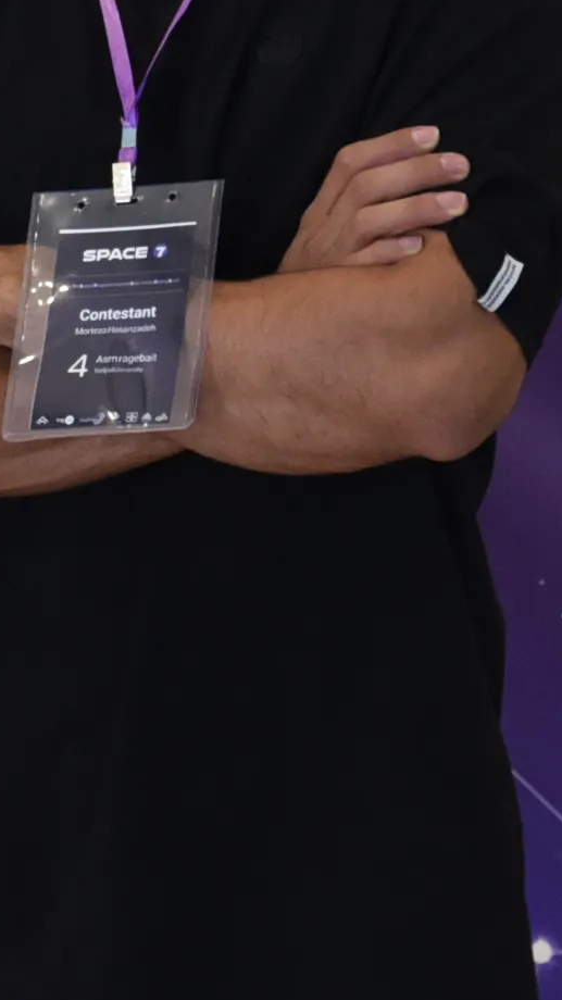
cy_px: -97
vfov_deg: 7.2
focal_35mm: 298
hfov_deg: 4.0
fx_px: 7901
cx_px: -445
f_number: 6.3
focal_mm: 58
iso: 1600
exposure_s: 1/100
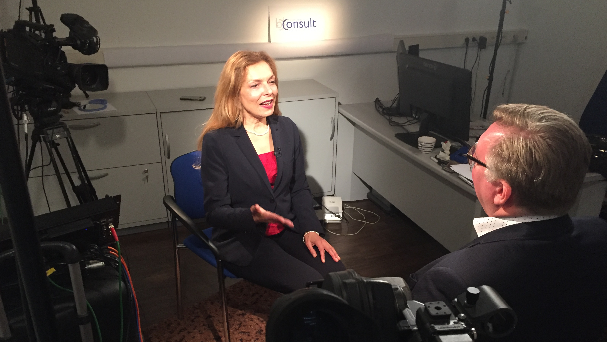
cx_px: 305
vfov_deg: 36.5
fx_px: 515
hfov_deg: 61.0
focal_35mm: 32
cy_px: 207
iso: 250
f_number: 2.2
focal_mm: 4.15
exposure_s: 1/33
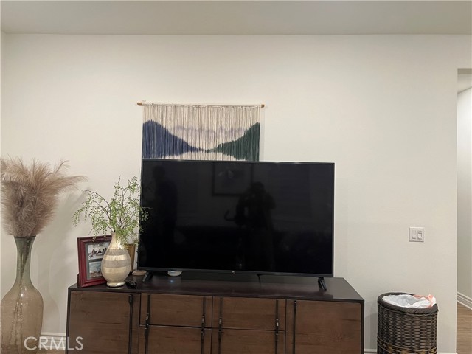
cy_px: 177
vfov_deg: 53.1
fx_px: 355
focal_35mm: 26
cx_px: 236
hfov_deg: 67.3
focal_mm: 5.7
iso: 125
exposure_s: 1/60
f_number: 1.5
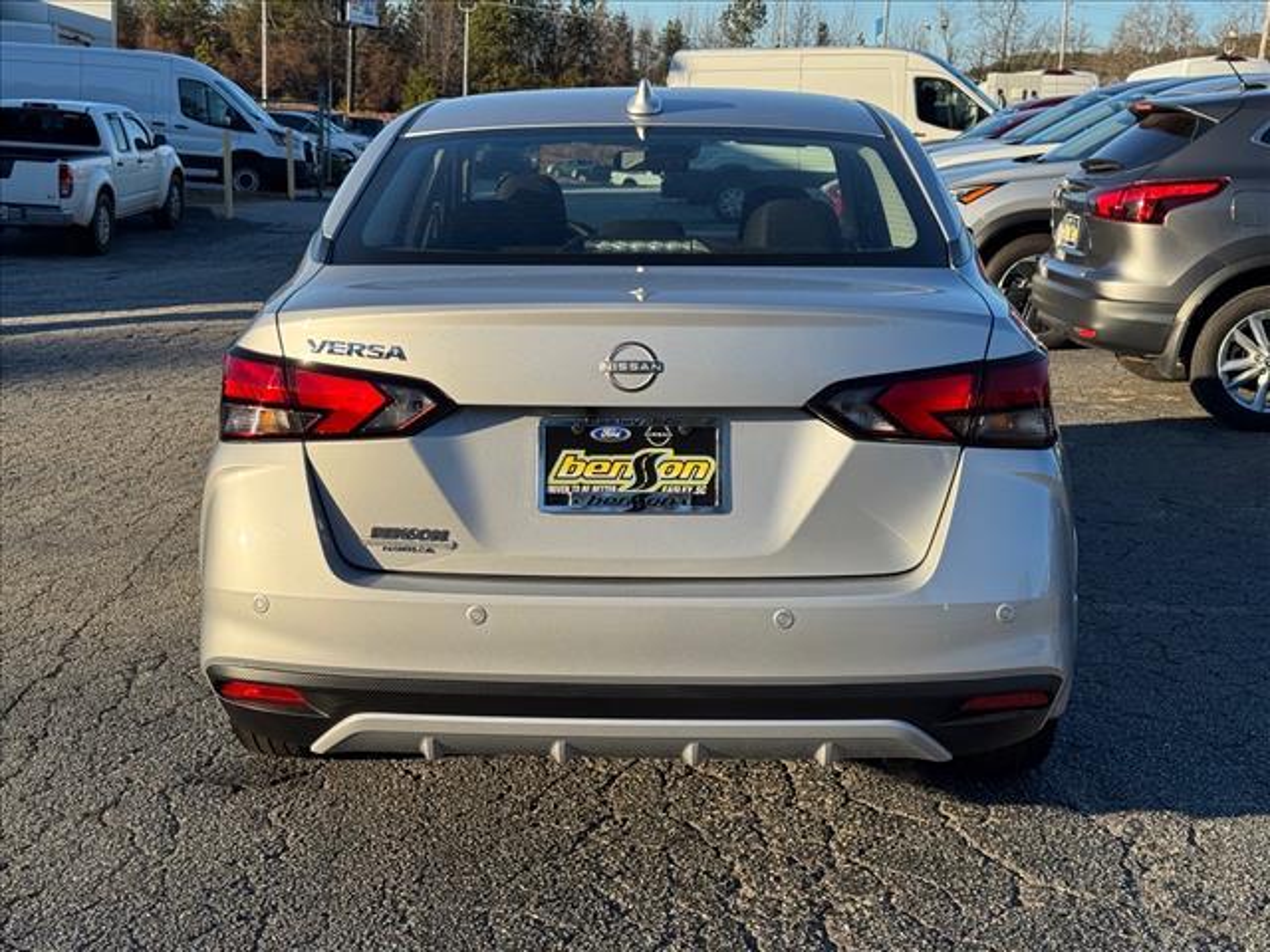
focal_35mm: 48
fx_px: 1761
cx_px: 635
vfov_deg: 30.3
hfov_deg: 39.7
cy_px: 476
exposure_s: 1/2513
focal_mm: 6.76
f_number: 1.78
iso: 64
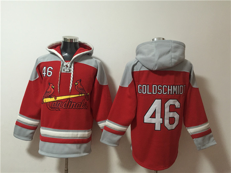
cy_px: 86
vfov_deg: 48.2
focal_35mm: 29
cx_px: 116
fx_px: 194
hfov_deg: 61.7
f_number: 2.2
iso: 160
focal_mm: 4.15
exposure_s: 1/8
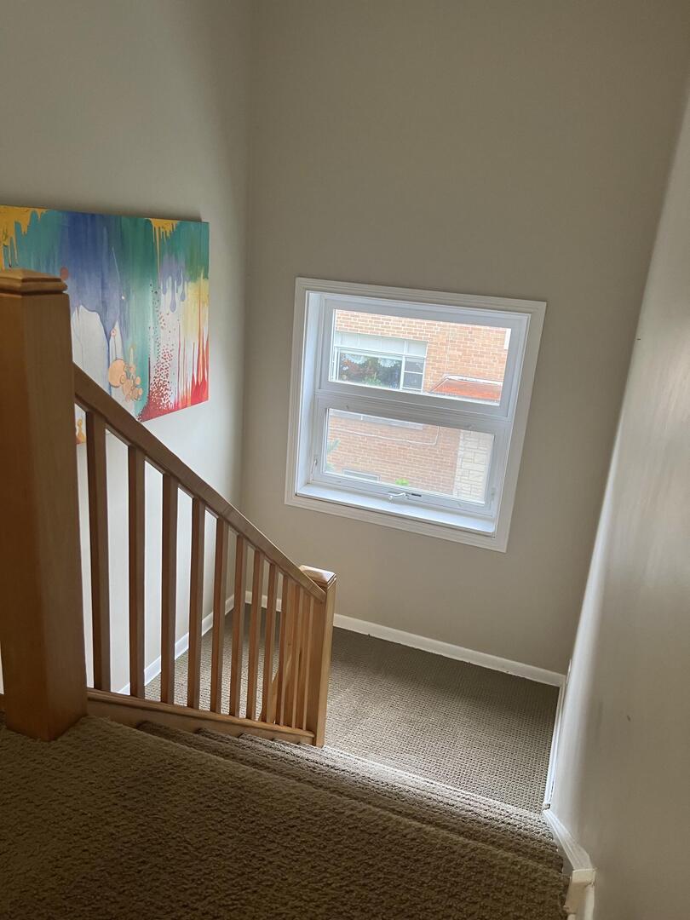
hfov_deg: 53.1
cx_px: 345
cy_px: 460
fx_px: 691
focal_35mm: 26
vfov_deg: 67.3
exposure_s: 1/60
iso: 160
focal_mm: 5.7
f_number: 1.5
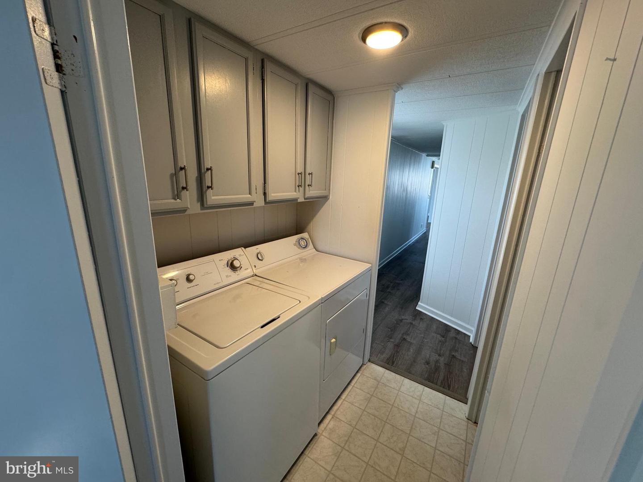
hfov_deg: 102.1
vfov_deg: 85.7
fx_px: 260
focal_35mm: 14
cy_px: 241
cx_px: 322
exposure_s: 1/120
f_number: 2.2
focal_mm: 2.22
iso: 200
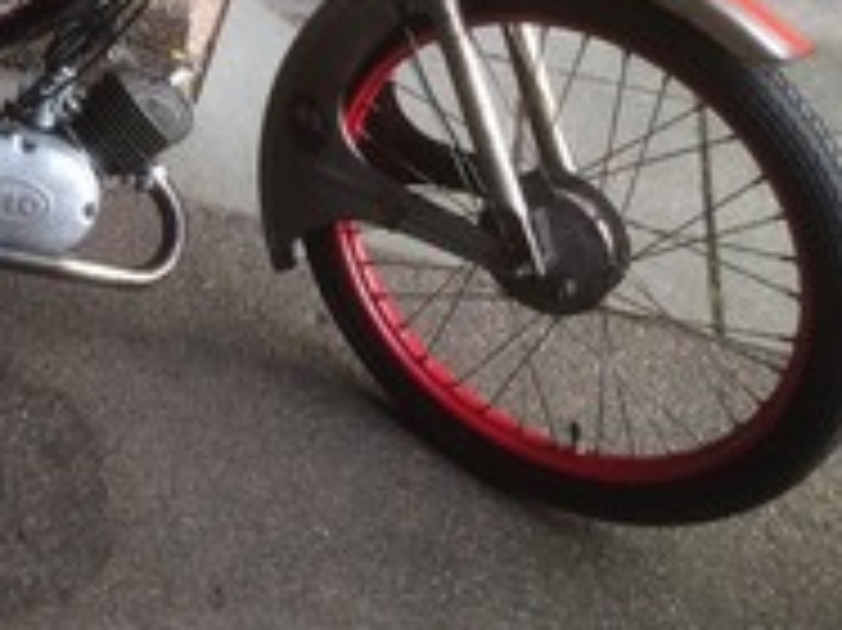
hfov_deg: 29.7
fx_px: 1507
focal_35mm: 62
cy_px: -22
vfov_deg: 22.6
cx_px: 59
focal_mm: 4.15
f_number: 2.2
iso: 250
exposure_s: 1/33
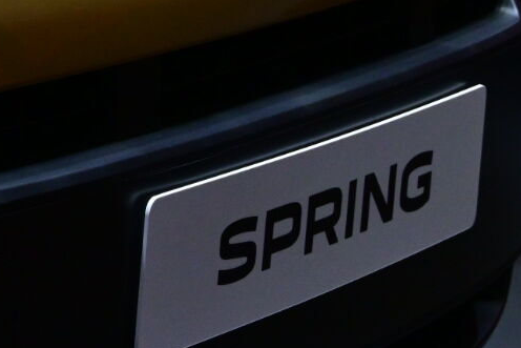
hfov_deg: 8.3
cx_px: -138
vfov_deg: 5.6
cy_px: -173
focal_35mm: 245
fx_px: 3547
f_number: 6.3
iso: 800
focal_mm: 50
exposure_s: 1/500
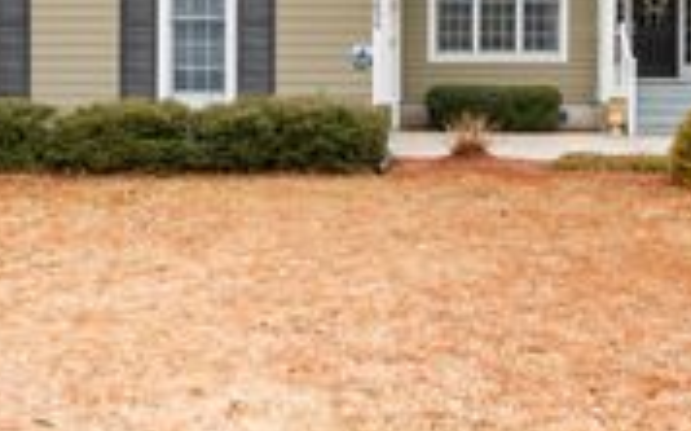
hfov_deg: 33.9
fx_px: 1129
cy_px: 56
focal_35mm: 60
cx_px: 411
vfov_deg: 21.2
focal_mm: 14
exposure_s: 1/30
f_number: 5
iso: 100
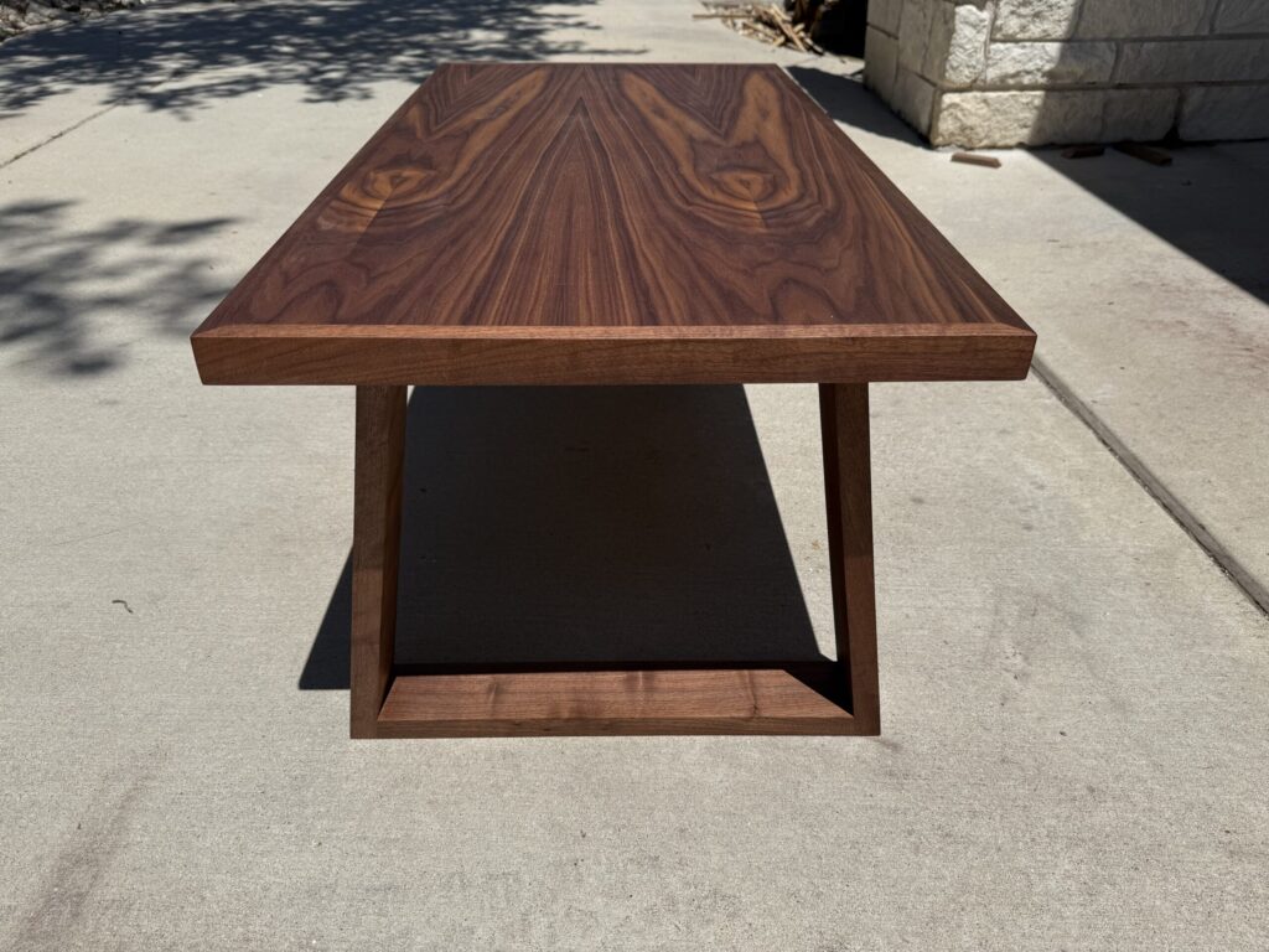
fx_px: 880
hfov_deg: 71.6
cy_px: 476
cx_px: 634
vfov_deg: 56.8
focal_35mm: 24
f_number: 1.78
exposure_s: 1/8130
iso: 80
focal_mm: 6.76
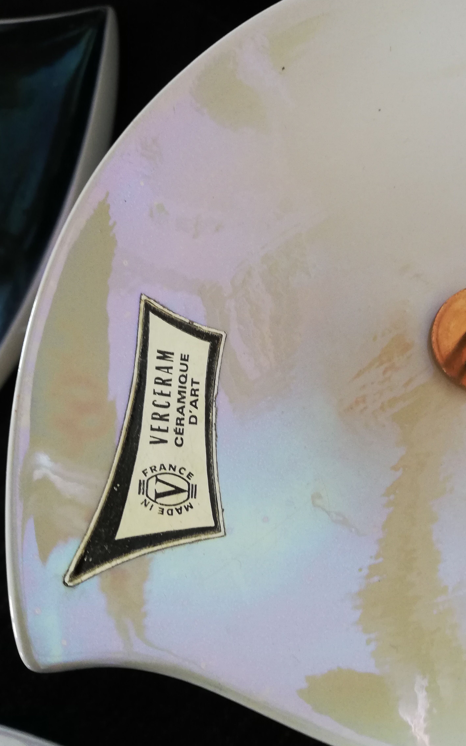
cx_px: 237
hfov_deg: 44.5
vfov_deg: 66.5
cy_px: 372
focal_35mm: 28
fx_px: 569
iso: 250
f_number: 2.2
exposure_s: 1/33.3
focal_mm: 3.81
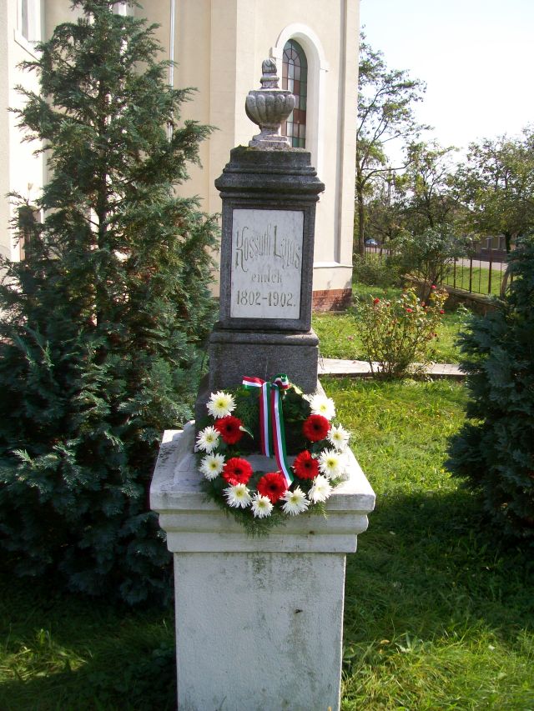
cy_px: 356
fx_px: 699
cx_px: 267
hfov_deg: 41.8
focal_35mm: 34
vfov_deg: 54.0
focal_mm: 6.1
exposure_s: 1/640
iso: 64
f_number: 2.7
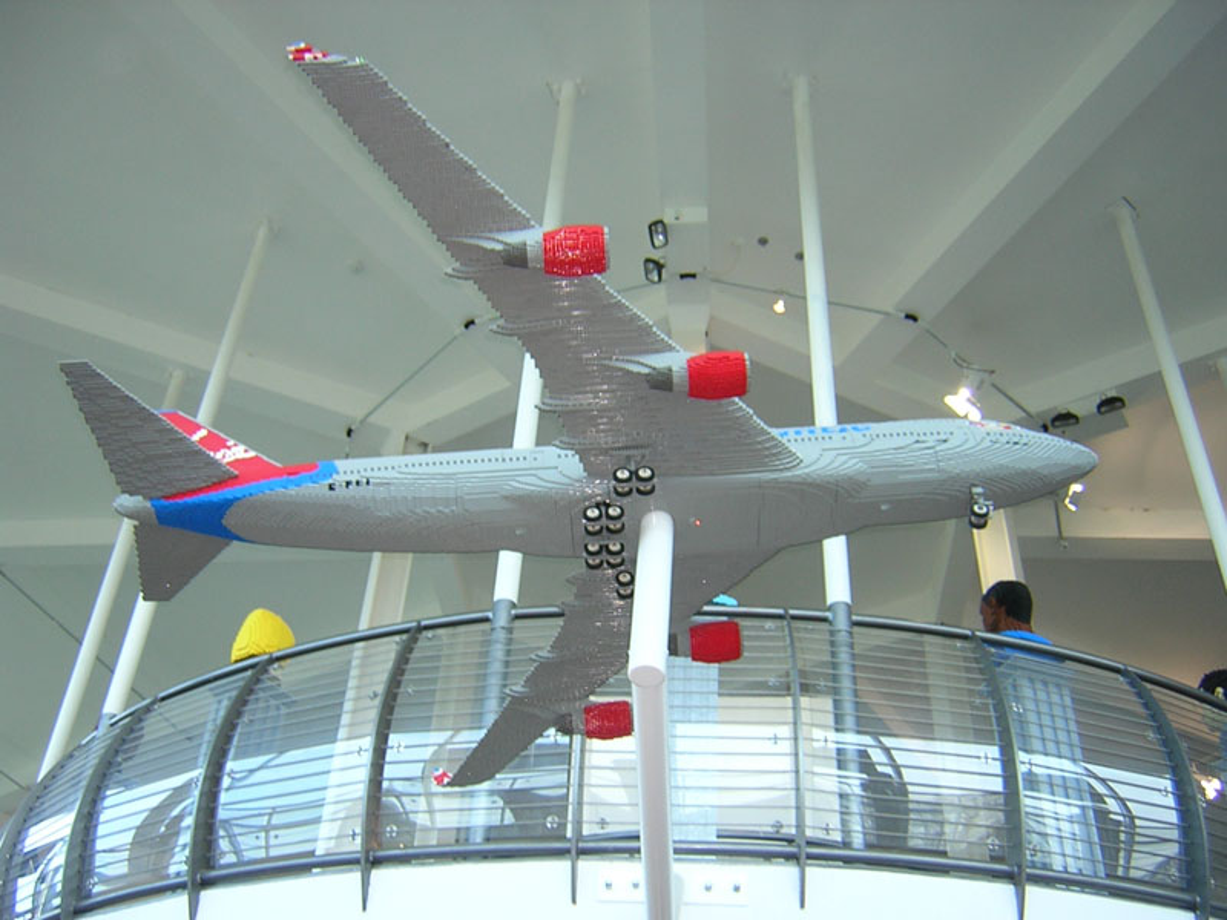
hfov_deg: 51.4
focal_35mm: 36
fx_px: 1276
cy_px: 460
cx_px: 614
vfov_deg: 39.7
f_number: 2.6
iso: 131
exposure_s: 1/30
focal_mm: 4.7
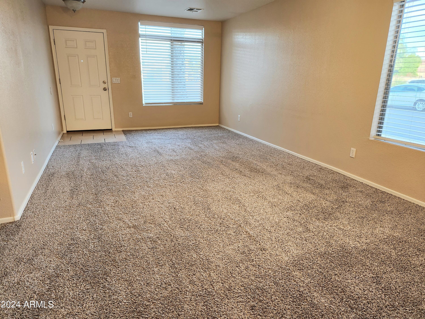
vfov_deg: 58.9
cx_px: 212
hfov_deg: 73.9
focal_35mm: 23
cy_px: 160
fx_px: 282
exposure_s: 1/120
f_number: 1.8
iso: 320
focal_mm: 5.4
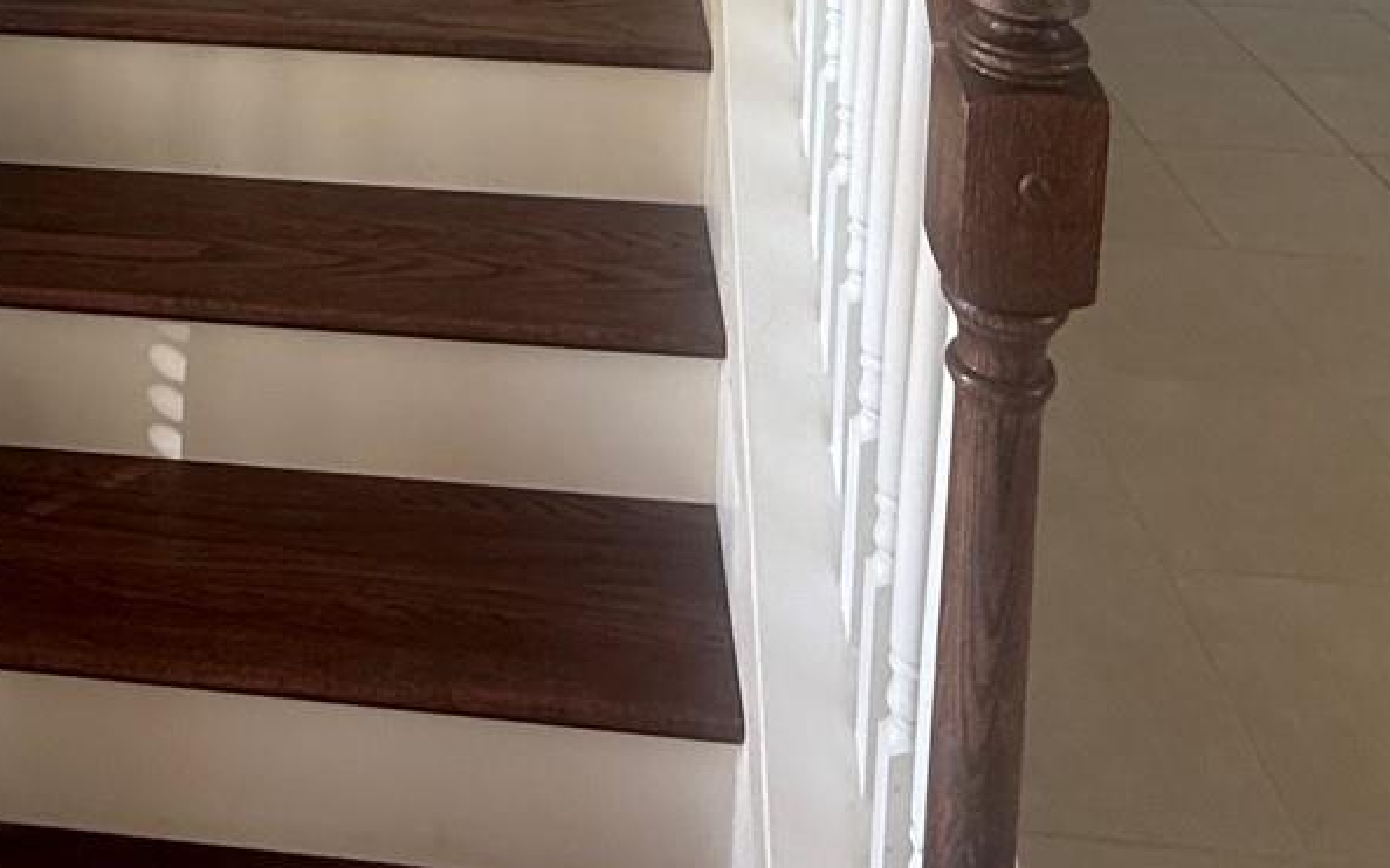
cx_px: 433
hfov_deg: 48.2
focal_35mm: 40
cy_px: -367
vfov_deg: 25.6
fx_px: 1515
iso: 200
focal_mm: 2.22
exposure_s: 1/99
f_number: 2.2
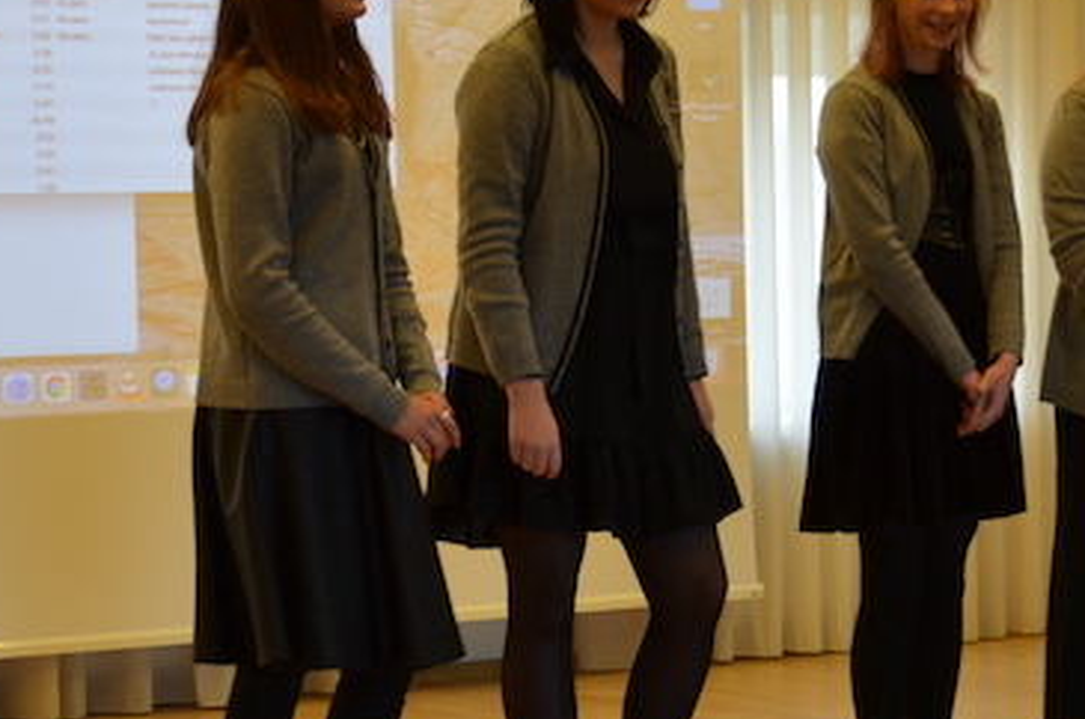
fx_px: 4456
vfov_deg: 9.2
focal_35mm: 148
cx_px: 954
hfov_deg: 13.8
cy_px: 339
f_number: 4.8
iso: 720
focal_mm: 45
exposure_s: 1/60
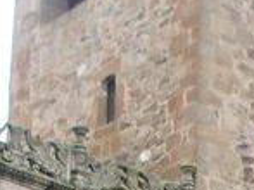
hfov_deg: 8.1
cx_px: 247
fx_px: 1789
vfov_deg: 5.9
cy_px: 449
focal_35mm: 244
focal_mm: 5.8
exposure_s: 1/160
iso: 50
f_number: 2.6
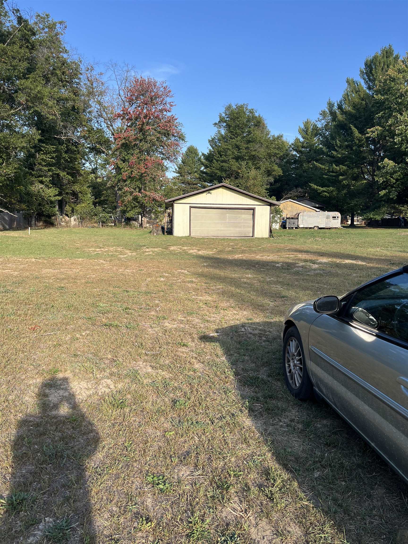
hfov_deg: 53.1
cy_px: 272
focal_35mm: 26
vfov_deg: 67.3
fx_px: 409
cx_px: 204
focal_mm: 5.1
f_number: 1.6
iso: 50
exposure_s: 1/1140
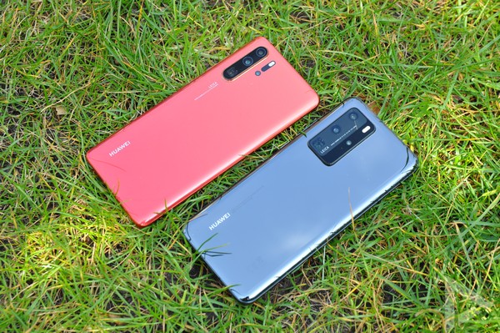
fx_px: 1041
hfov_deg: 27.0
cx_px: 250
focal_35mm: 75
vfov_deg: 18.2
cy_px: 166
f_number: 5.6
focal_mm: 50
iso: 200
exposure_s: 1/125
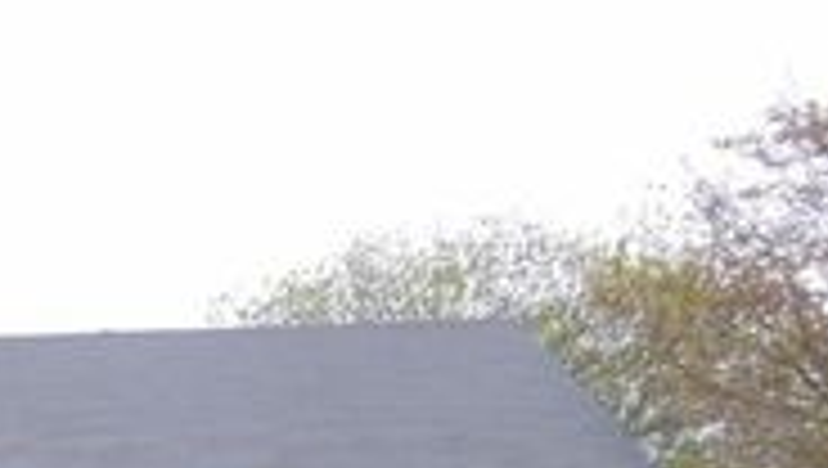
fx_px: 1627
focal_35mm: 74
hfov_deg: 25.2
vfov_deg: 15.1
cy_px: 704
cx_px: -207
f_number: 3.3
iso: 100
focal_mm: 4.5
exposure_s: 1/100
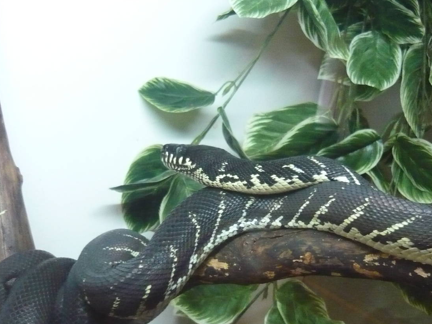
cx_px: 227
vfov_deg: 29.9
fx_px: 599
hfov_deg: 39.6
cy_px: 232
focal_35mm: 48
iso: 800
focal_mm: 5.5
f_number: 2.8
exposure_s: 1/40
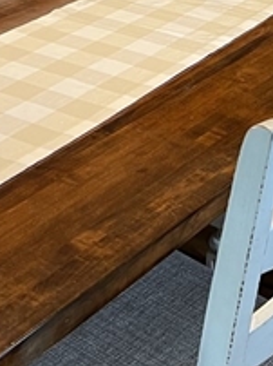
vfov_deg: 18.3
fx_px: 1043
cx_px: 233
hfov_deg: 14.8
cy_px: -134
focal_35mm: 99
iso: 100
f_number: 1.5
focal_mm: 5.7
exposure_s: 1/60
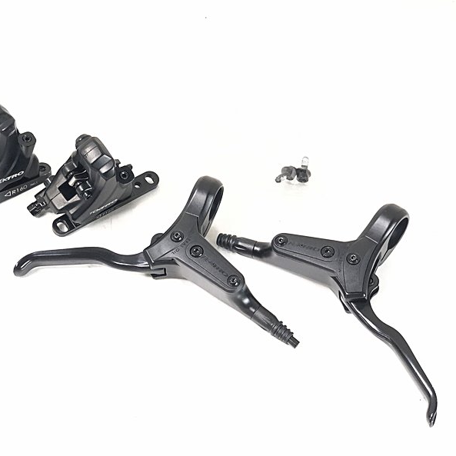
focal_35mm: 62
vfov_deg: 27.7
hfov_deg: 27.6
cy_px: 228
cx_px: 168
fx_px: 924
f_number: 2.4
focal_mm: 6
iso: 160
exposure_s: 1/25
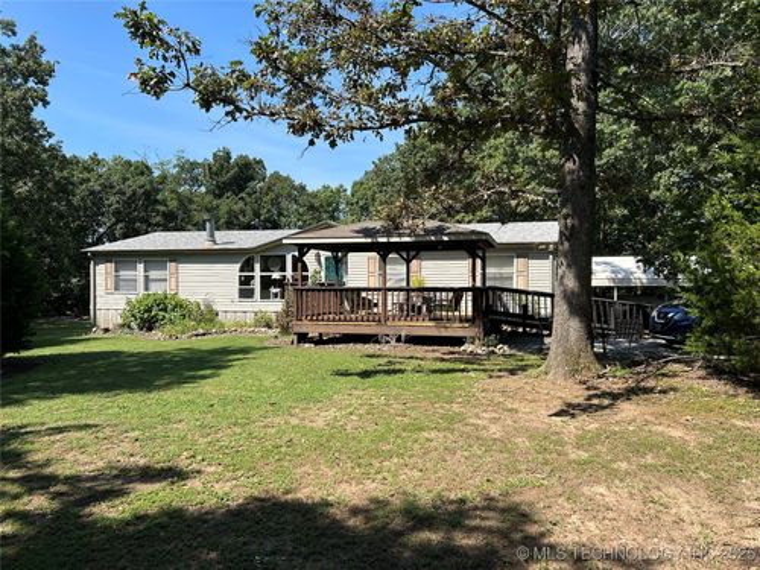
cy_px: 285
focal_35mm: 26
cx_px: 380
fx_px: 571
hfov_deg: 67.3
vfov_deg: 53.1
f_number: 1.5
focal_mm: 5.7
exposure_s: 1/2299
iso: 50
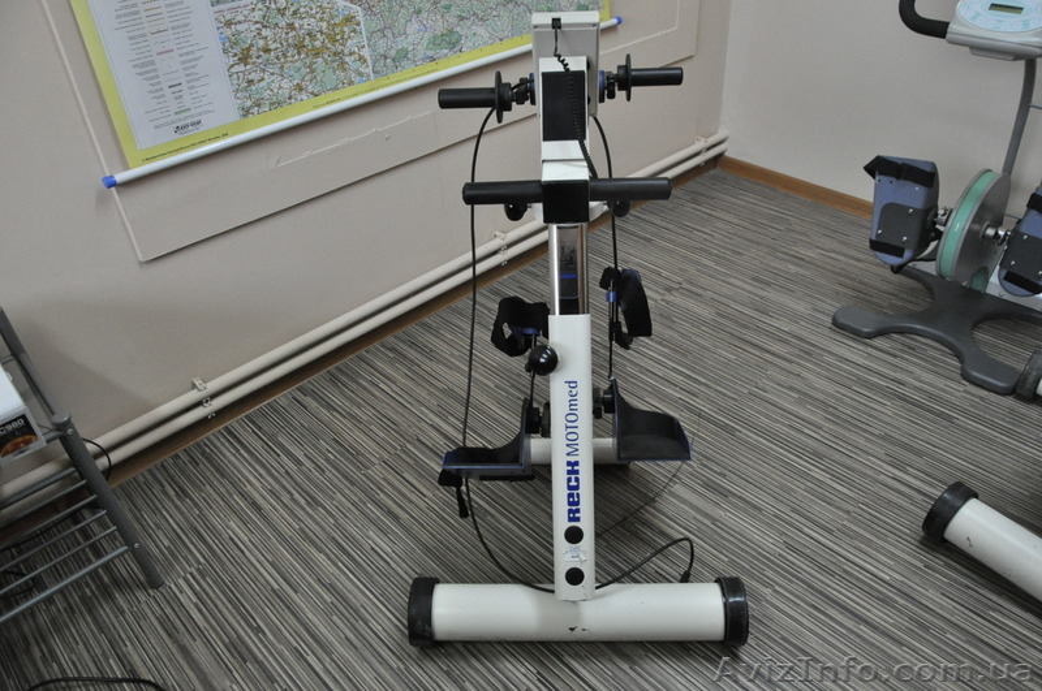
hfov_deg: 67.5
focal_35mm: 27
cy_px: 346
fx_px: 780
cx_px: 521
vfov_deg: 47.8
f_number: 5
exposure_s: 1/100
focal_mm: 18
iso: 1600
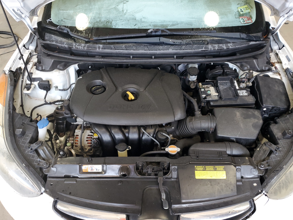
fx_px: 220
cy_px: 110
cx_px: 146
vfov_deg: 53.1
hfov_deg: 67.3
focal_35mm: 26
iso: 100
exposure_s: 1/60.2
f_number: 1.5
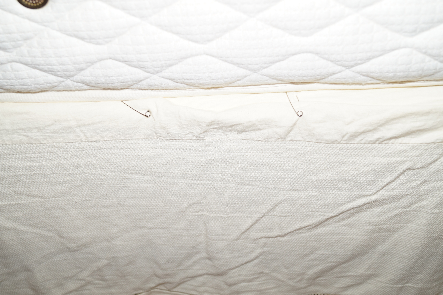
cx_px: 222
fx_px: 517
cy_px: 148
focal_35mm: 42
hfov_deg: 46.4
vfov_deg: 31.9
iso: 400
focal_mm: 28
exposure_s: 1/100
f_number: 4.5
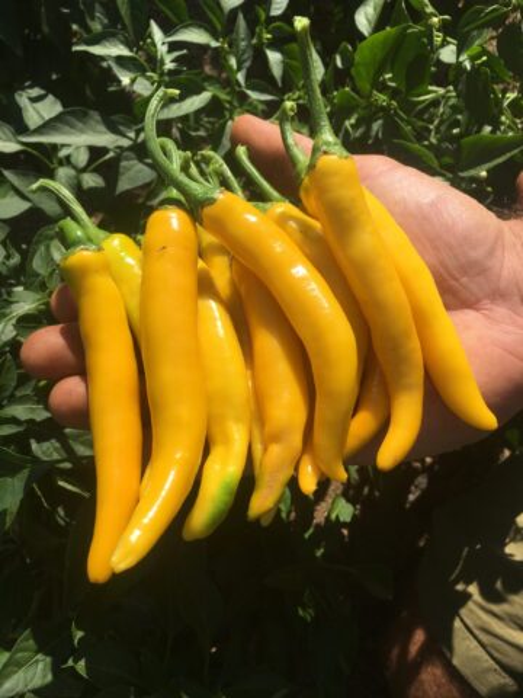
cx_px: 262
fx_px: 584
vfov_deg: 61.7
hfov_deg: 48.2
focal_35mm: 29
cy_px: 349
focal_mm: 4.15
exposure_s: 1/2198
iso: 25
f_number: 2.2
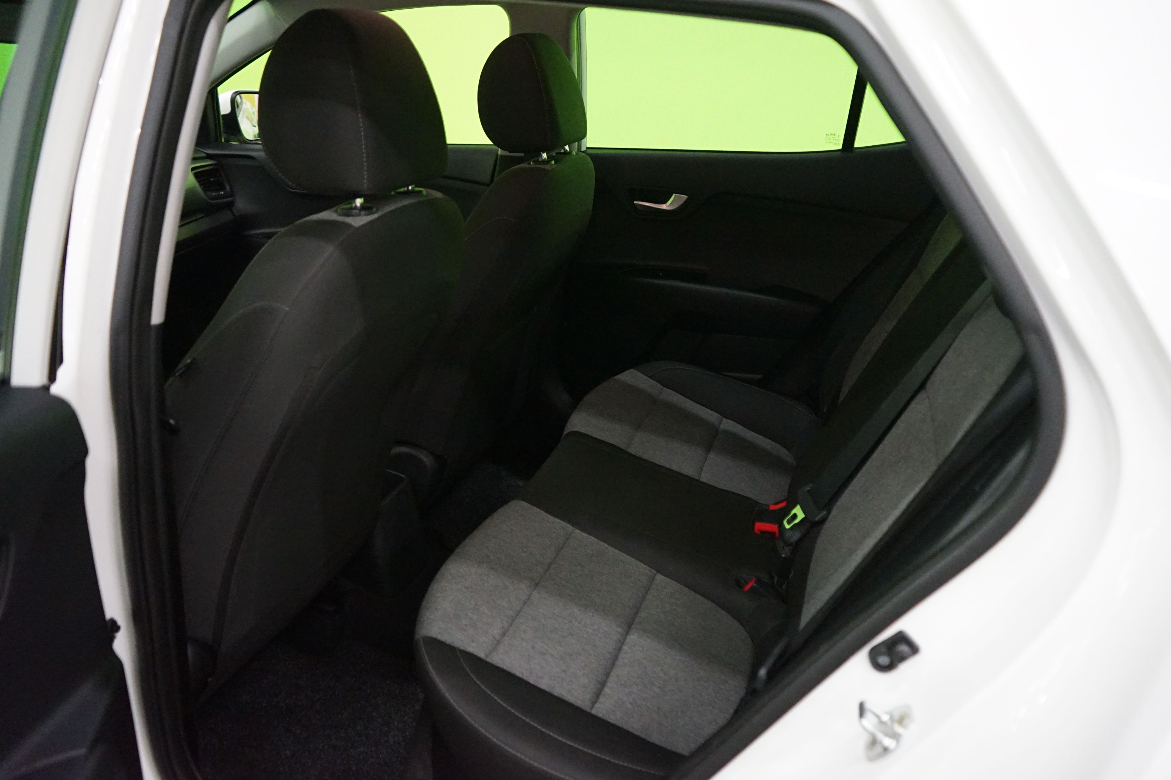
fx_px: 911
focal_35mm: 28
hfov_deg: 65.5
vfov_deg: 46.4
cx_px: 586
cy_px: 390
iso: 6400
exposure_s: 1/60
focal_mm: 28
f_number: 3.5
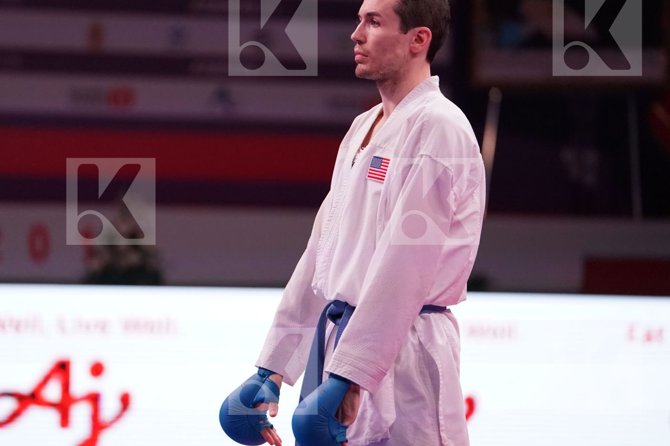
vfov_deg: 5.7
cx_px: 273
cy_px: 202
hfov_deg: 8.6
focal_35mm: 239
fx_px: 4448
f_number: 2.8
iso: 3200
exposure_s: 1/1000
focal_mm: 186
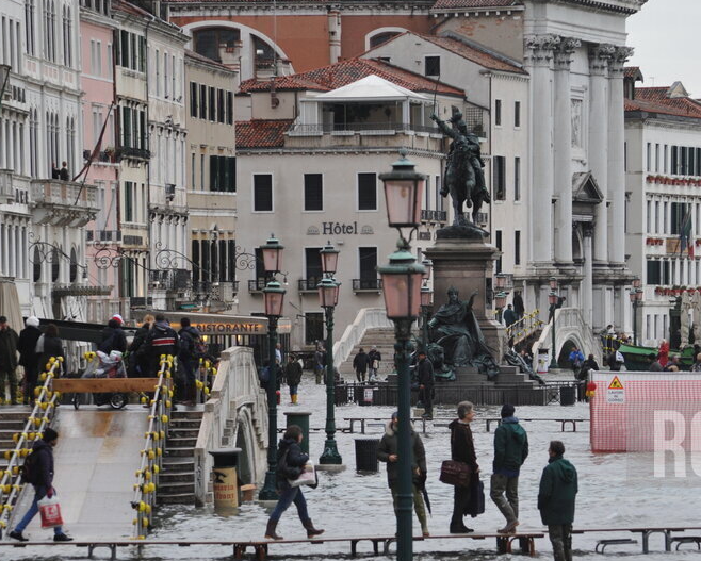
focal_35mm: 239
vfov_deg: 6.5
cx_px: 391
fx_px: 4961
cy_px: 380
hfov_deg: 8.1
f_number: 8
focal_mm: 155
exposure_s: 1/250
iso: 1250
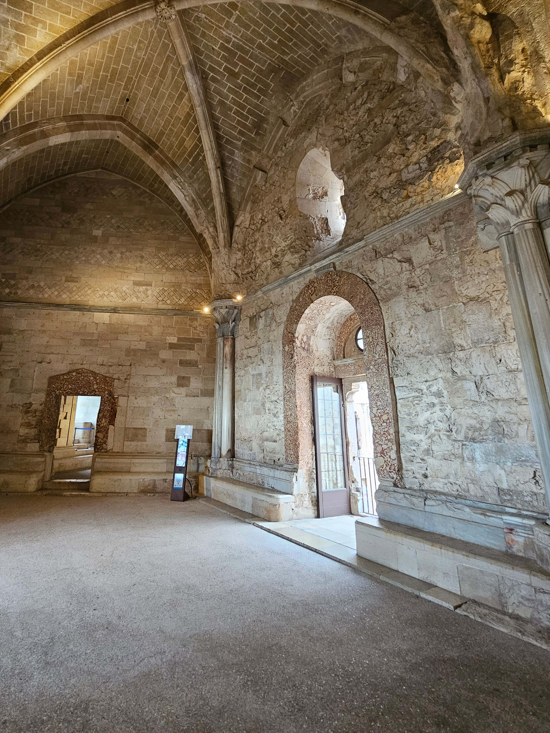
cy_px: 313
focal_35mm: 16
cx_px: 226
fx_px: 339
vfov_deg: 93.8
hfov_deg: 77.4
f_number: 2.2
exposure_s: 1/33
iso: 500
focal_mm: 2.2
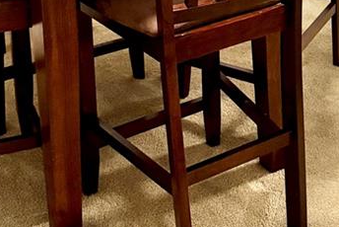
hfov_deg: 23.3
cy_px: -130
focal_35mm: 87
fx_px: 820
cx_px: 225
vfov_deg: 14.5
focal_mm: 6.76
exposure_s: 1/60
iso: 640
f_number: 1.78
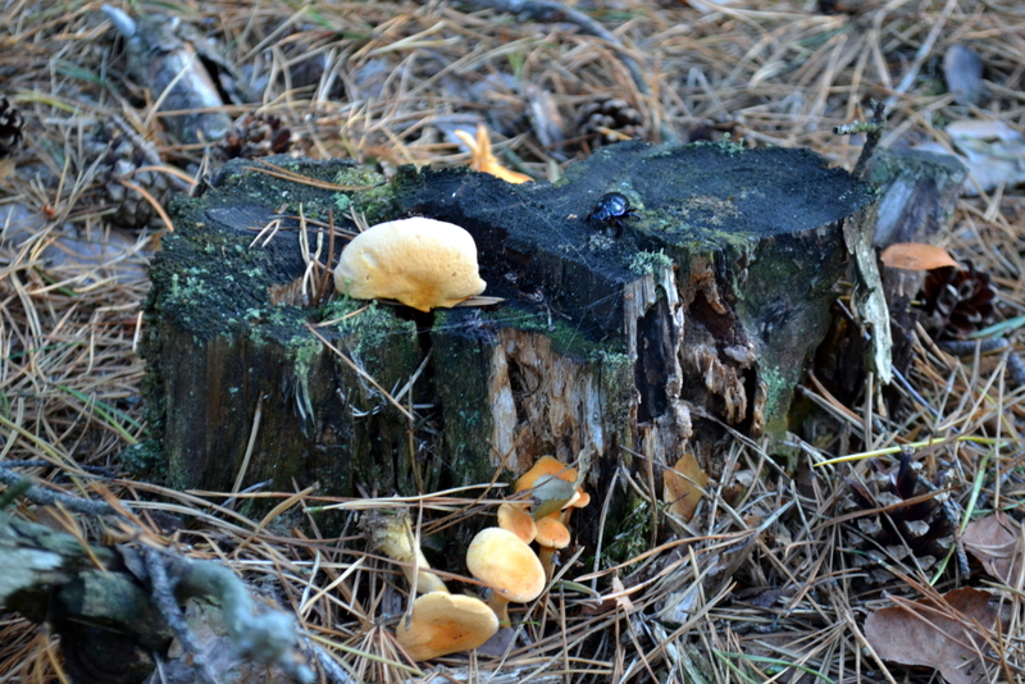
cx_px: 512
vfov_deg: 16.6
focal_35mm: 82
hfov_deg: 24.6
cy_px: 342
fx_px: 2350
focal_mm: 55
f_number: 5.6
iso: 800
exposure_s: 1/40
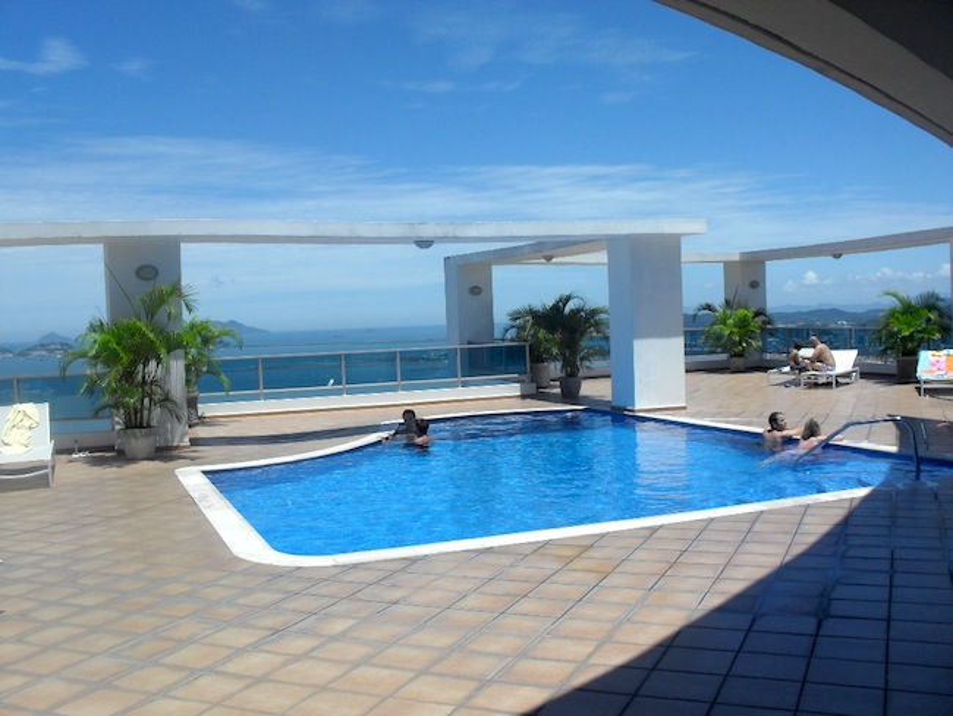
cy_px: 358
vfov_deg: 40.7
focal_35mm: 35
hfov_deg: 52.6
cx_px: 476
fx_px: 964
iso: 100
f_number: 8.4
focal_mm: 6.3
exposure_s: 1/350
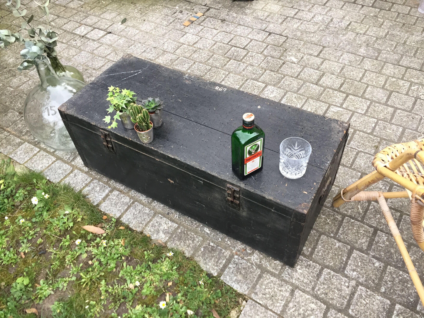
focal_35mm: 29
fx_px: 355
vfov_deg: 48.2
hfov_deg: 61.7
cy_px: 159
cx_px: 212
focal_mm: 4.15
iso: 50
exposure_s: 1/33
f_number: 2.2
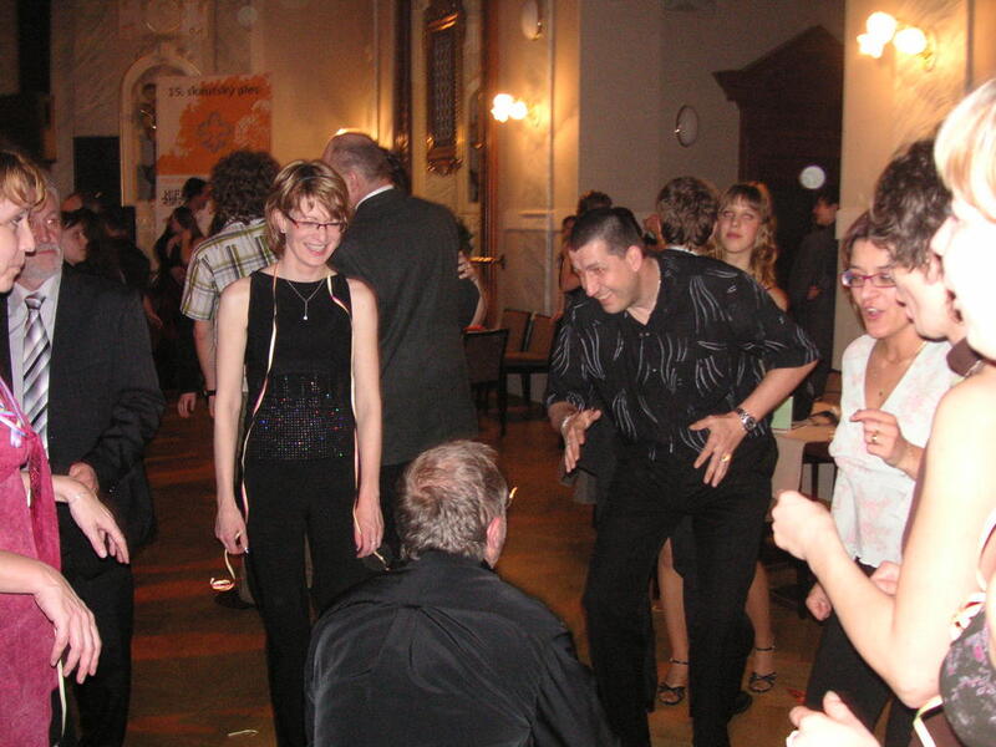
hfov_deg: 50.1
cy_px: 374
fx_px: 1065
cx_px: 498
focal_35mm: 37
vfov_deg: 38.7
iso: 160
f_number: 2.8
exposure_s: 1/45
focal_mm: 6.1
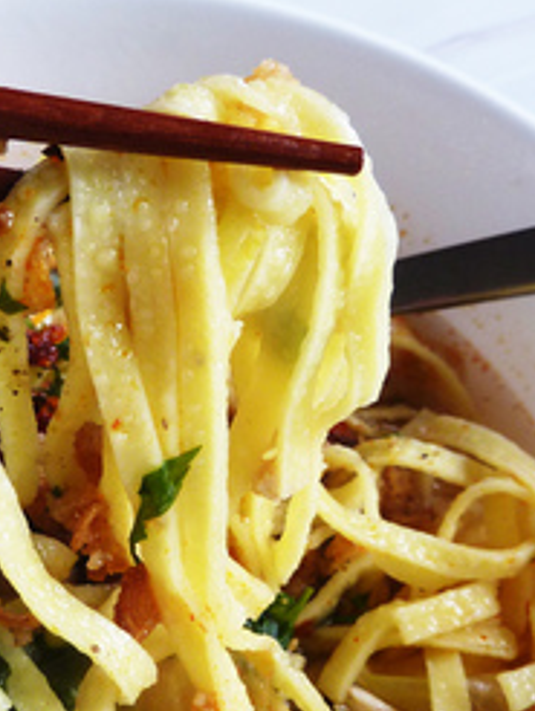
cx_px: 95
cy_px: 425
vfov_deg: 36.7
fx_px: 1070
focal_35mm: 52
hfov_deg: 27.4
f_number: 3.3
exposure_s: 1/30
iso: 160
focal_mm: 4.1
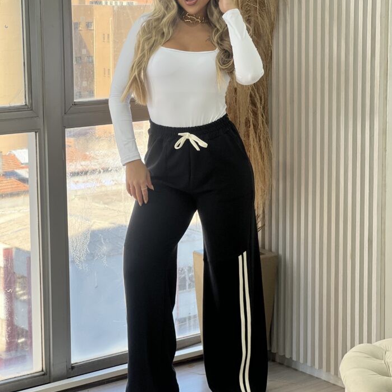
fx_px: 1166
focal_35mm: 91
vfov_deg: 19.1
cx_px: 196
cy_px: 171
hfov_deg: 19.1
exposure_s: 1/120
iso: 64
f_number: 2.8
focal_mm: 9
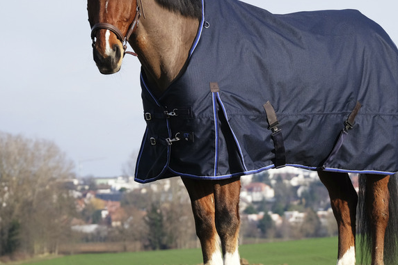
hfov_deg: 10.9
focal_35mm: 188
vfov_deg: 7.3
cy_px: 123
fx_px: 2078
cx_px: 250
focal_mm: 70
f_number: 4
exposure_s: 1/2000
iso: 400
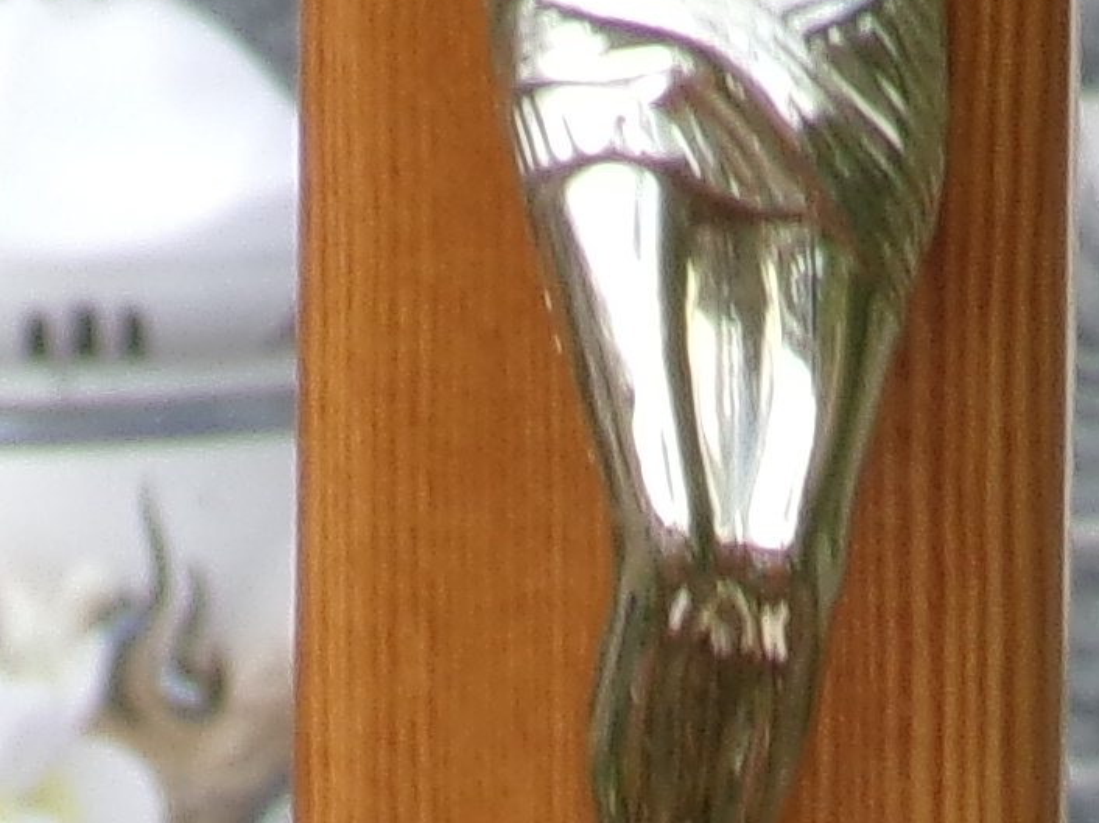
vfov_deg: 1.6
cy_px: 2640
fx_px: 29421
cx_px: 610
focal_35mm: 927
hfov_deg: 2.1
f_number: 6.3
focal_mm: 25.5
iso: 100
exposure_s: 1/200
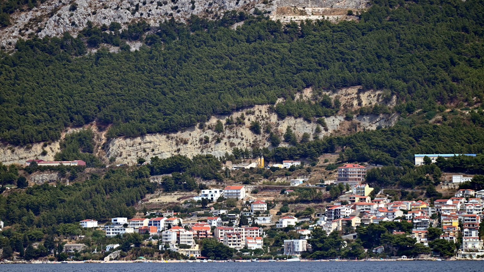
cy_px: 141
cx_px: 242
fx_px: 4043
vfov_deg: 3.9
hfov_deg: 6.9
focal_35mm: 315
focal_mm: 300
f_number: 5.6
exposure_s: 1/2000
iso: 250
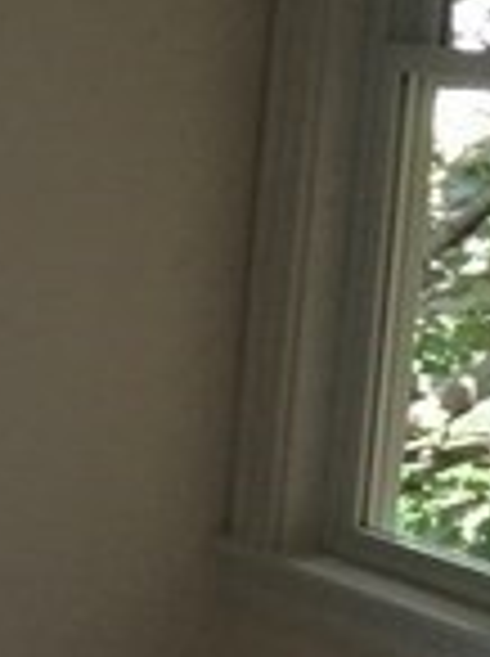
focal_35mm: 153
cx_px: -647
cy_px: 482
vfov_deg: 12.9
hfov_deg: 8.8
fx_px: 2896
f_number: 2.2
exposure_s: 1/30
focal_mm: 4.15
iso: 64
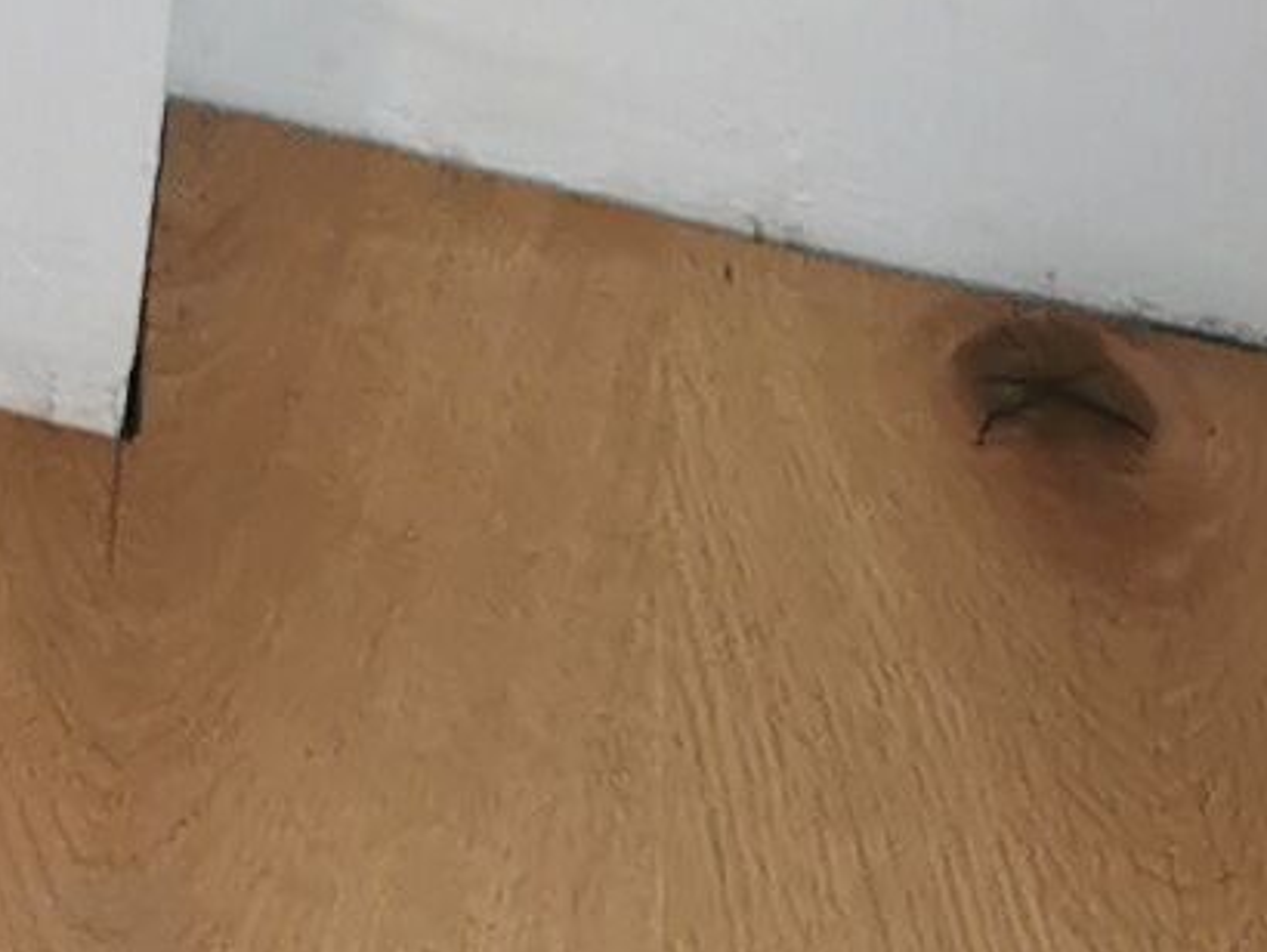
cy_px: -3833
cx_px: -2089
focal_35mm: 240
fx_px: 8790
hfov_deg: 7.5
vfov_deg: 5.0
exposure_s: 1/50
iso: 100
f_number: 1.6
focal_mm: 5.56
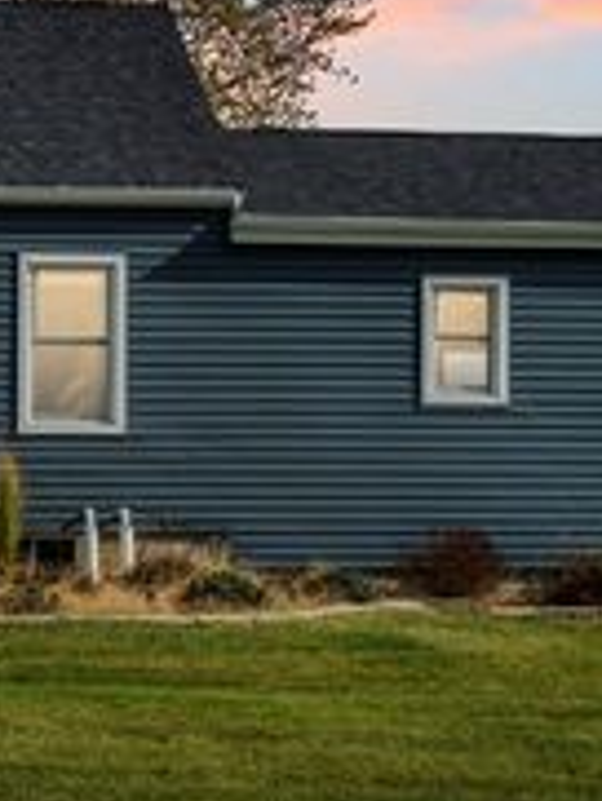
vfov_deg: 22.8
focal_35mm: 85
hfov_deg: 16.9
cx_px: -53
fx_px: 1969
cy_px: 201
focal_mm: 32
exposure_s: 1/5000
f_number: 8
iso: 800
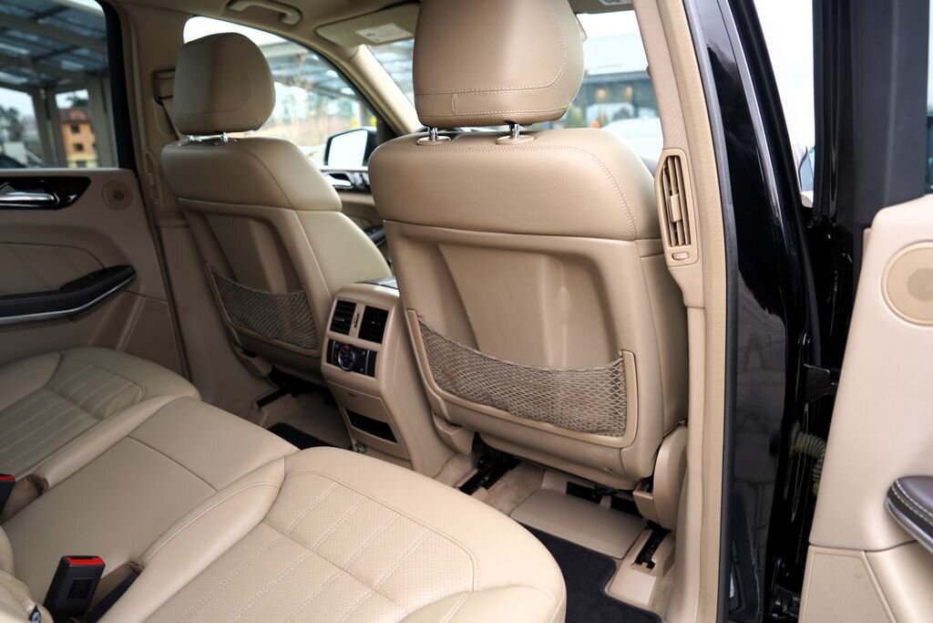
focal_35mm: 24
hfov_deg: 73.7
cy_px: 312
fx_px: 622
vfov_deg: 53.1
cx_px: 466
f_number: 3.5
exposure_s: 1/50
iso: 100
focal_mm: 24
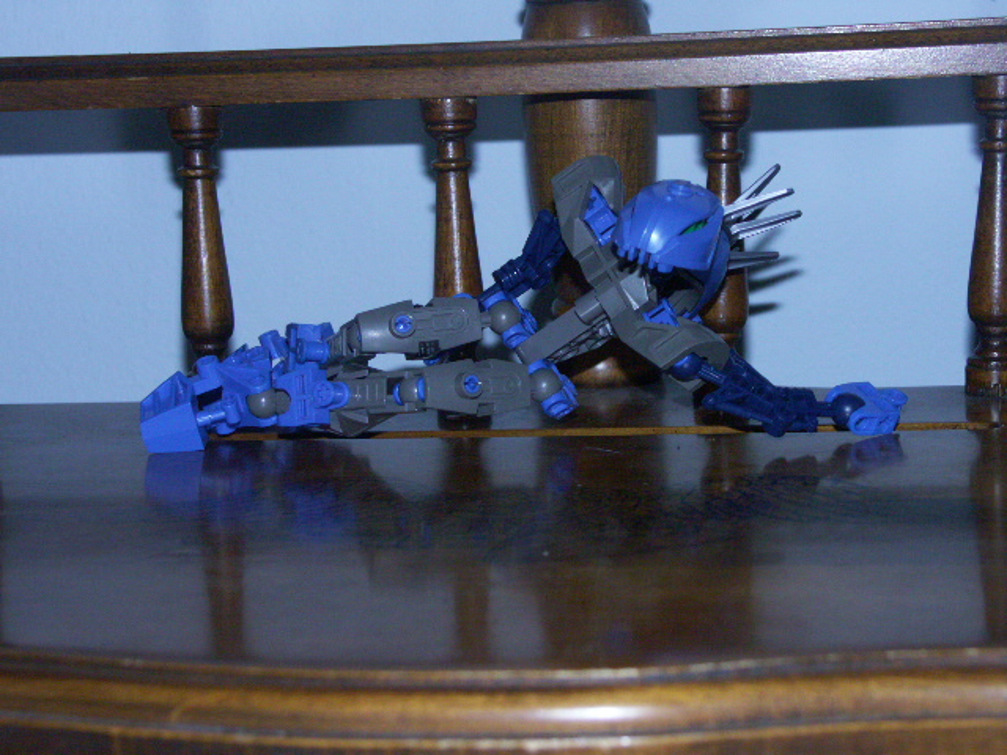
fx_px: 2327
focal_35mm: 80
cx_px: 504
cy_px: 378
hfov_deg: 24.4
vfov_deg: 18.4
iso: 200
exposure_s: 1/80
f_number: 3.5
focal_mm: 19.75
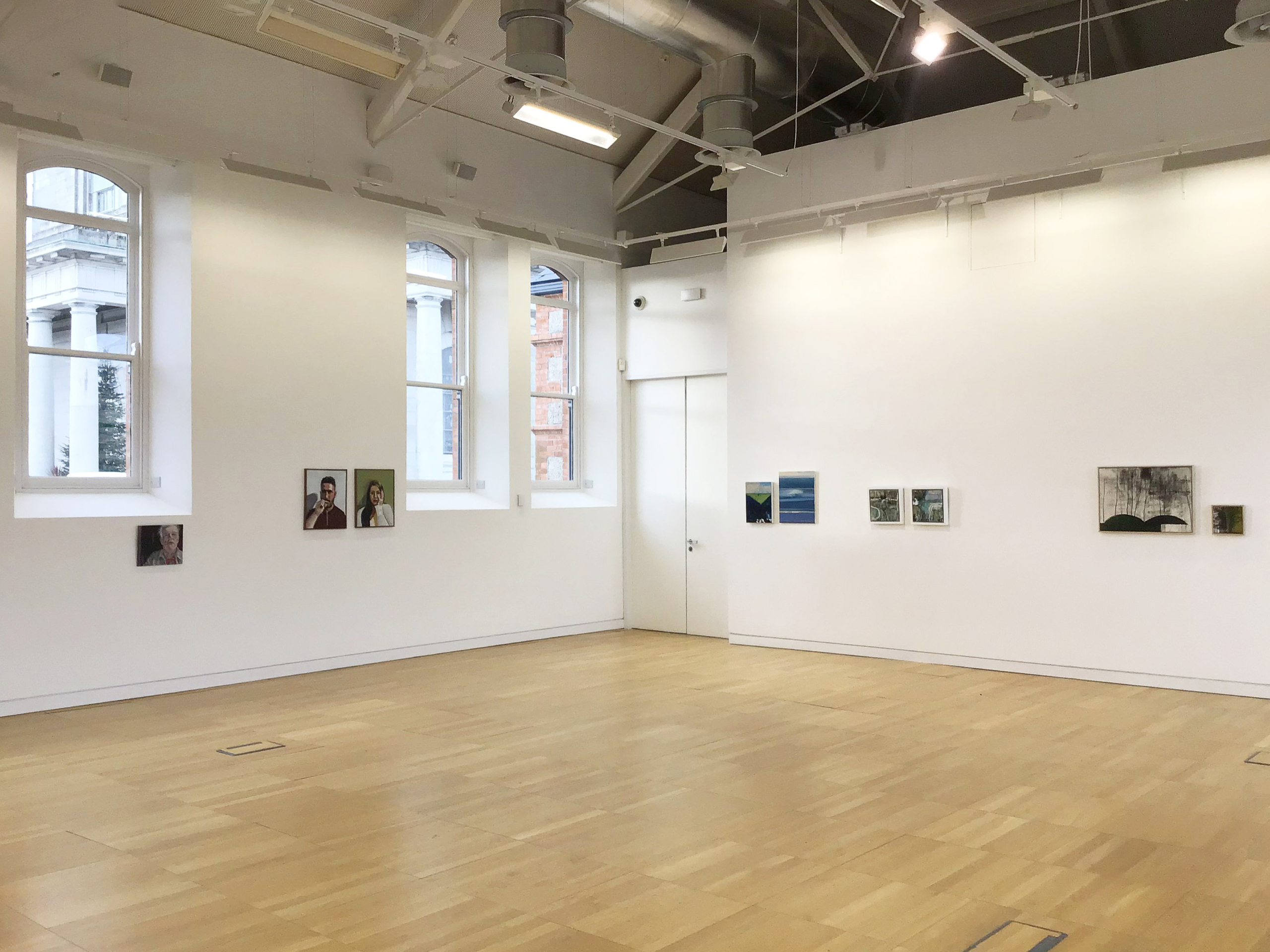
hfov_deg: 58.4
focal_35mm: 31
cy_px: 476
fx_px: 1137
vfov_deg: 45.4
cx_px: 635
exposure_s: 1/100
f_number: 2.4
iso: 40
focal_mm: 3.3
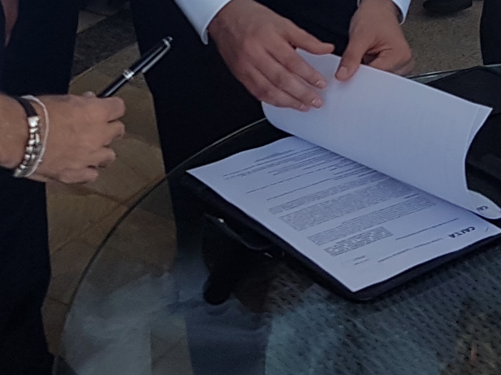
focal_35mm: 103
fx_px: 1490
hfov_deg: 19.1
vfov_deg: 13.1
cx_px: 191
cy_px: -278
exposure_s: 1/120
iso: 50
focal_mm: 4.2
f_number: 1.7
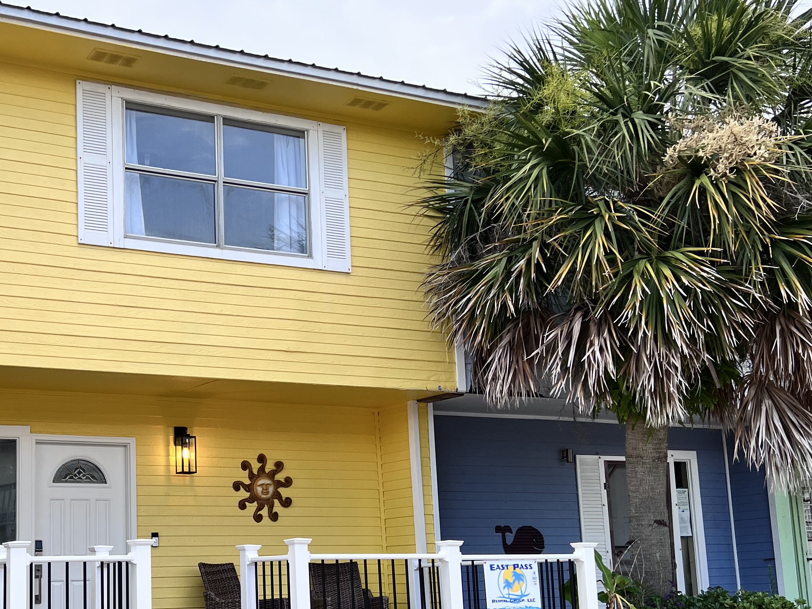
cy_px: 405
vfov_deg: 30.1
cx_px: 185
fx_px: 1126
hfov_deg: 38.4
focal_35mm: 48
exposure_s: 1/621
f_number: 1.5
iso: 50
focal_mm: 5.7
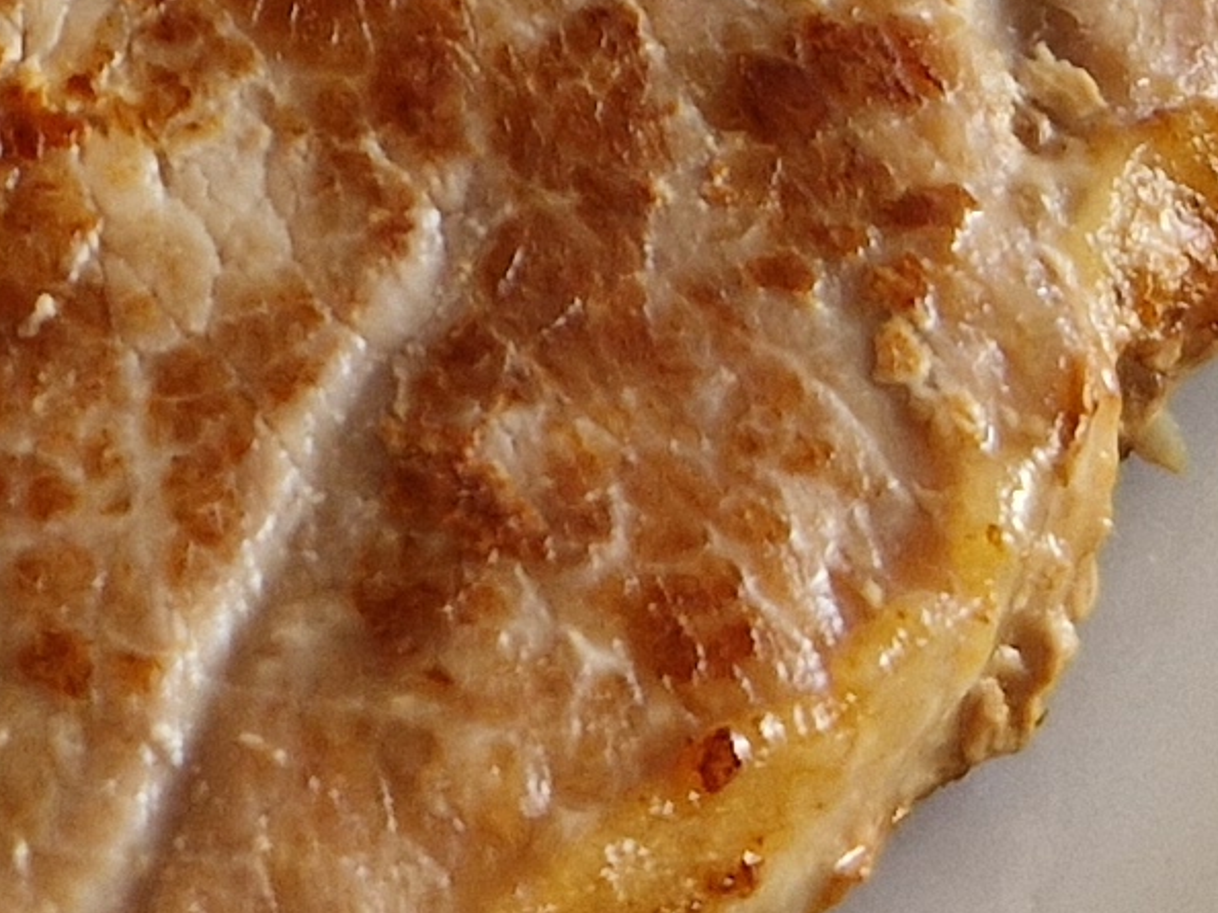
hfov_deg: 12.5
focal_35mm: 155
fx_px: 5452
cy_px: -1053
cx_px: -224
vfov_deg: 8.9
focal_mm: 5.4
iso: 160
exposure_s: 1/100
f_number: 1.8
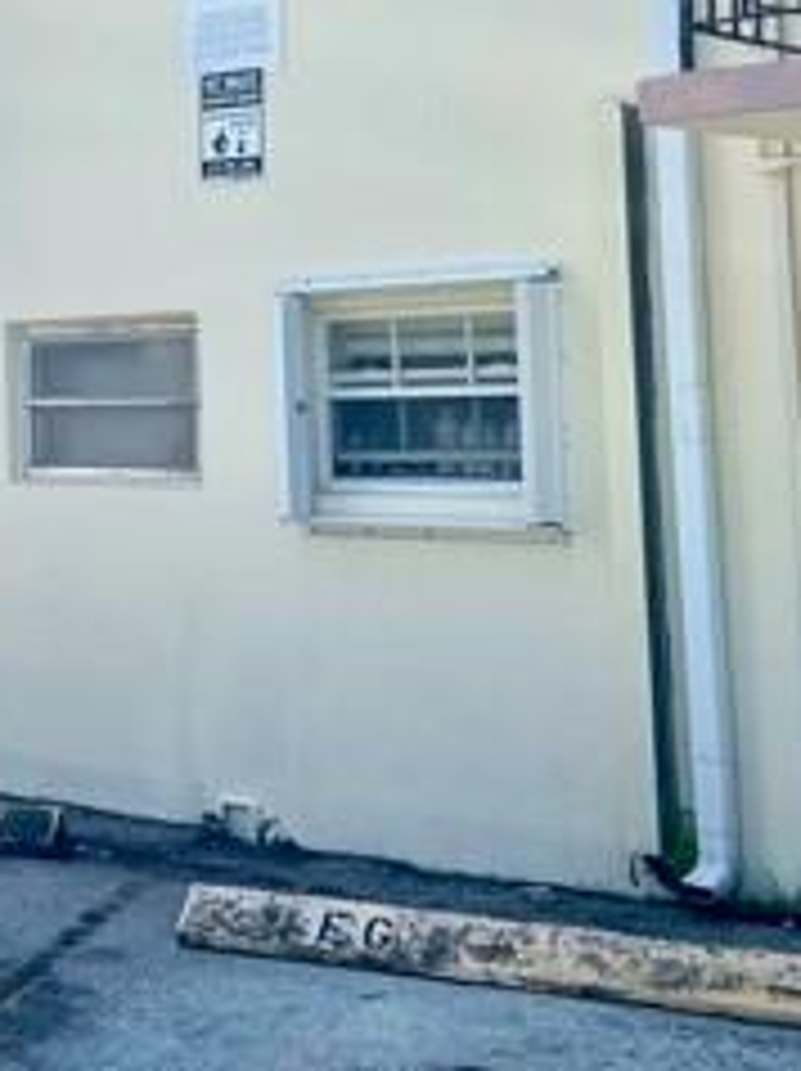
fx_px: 2164
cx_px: -338
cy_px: 238
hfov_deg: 18.9
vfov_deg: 27.3
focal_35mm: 70
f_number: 1.6
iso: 32
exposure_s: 1/4132
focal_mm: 4.2
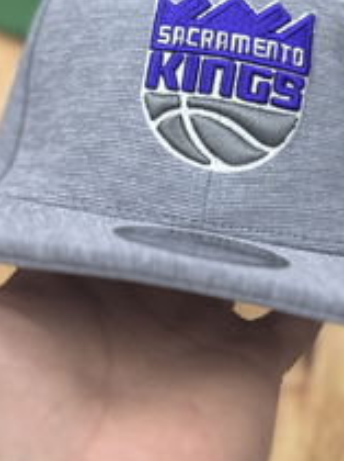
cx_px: 223
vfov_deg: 31.3
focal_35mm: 61
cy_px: 126
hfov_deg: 23.9
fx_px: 810
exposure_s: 1/50
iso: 200
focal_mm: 6.76
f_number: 1.78
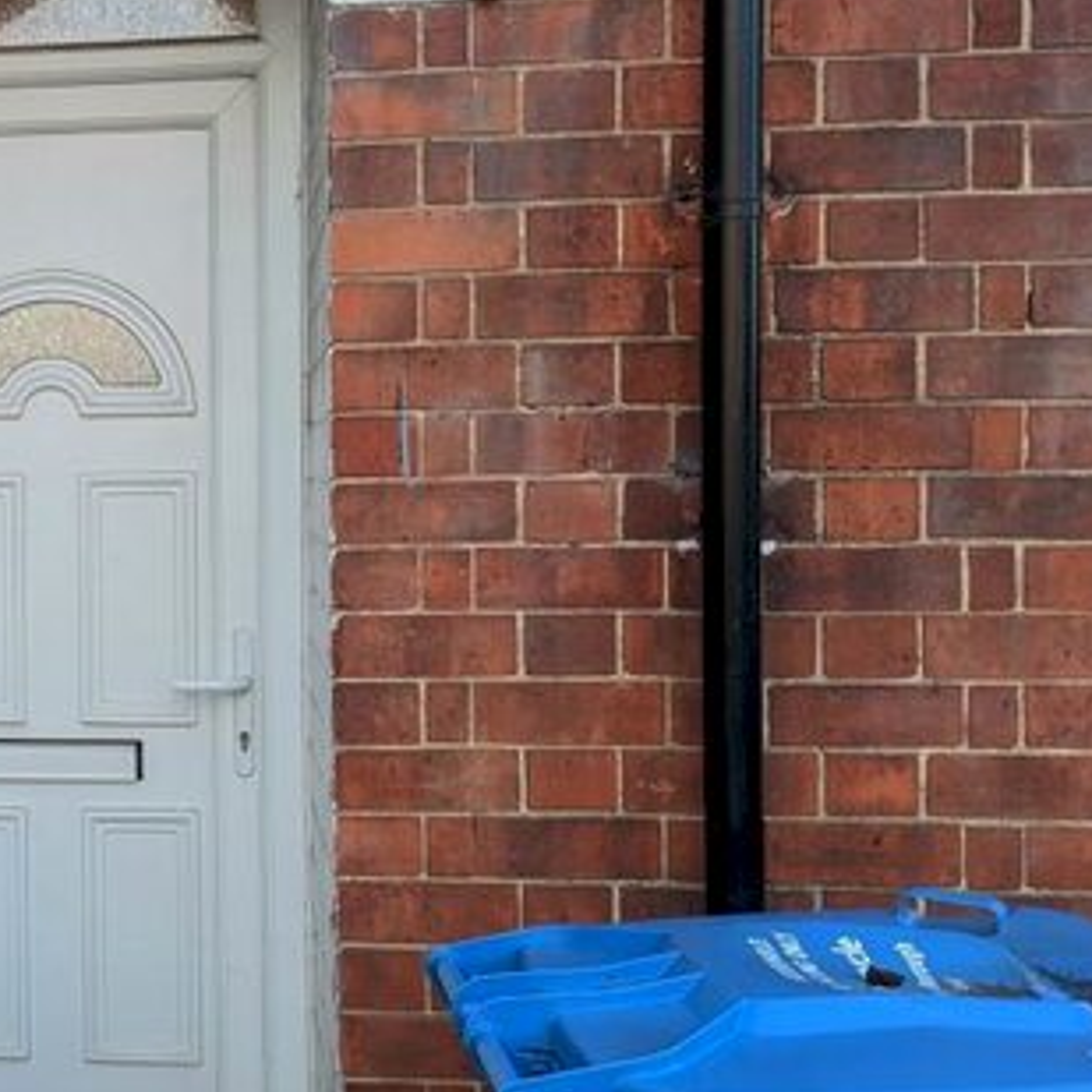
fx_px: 1927
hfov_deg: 29.7
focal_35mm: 54
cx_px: 28
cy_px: 528
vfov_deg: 31.6
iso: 58
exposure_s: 1/451
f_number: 1.73
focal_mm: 4.38
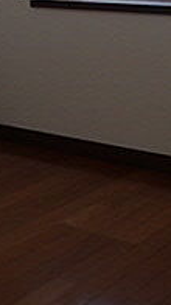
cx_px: -61
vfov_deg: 22.7
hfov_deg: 13.0
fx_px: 719
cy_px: -19
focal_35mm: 89
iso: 100
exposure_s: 1/200
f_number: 2.8
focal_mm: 4.5
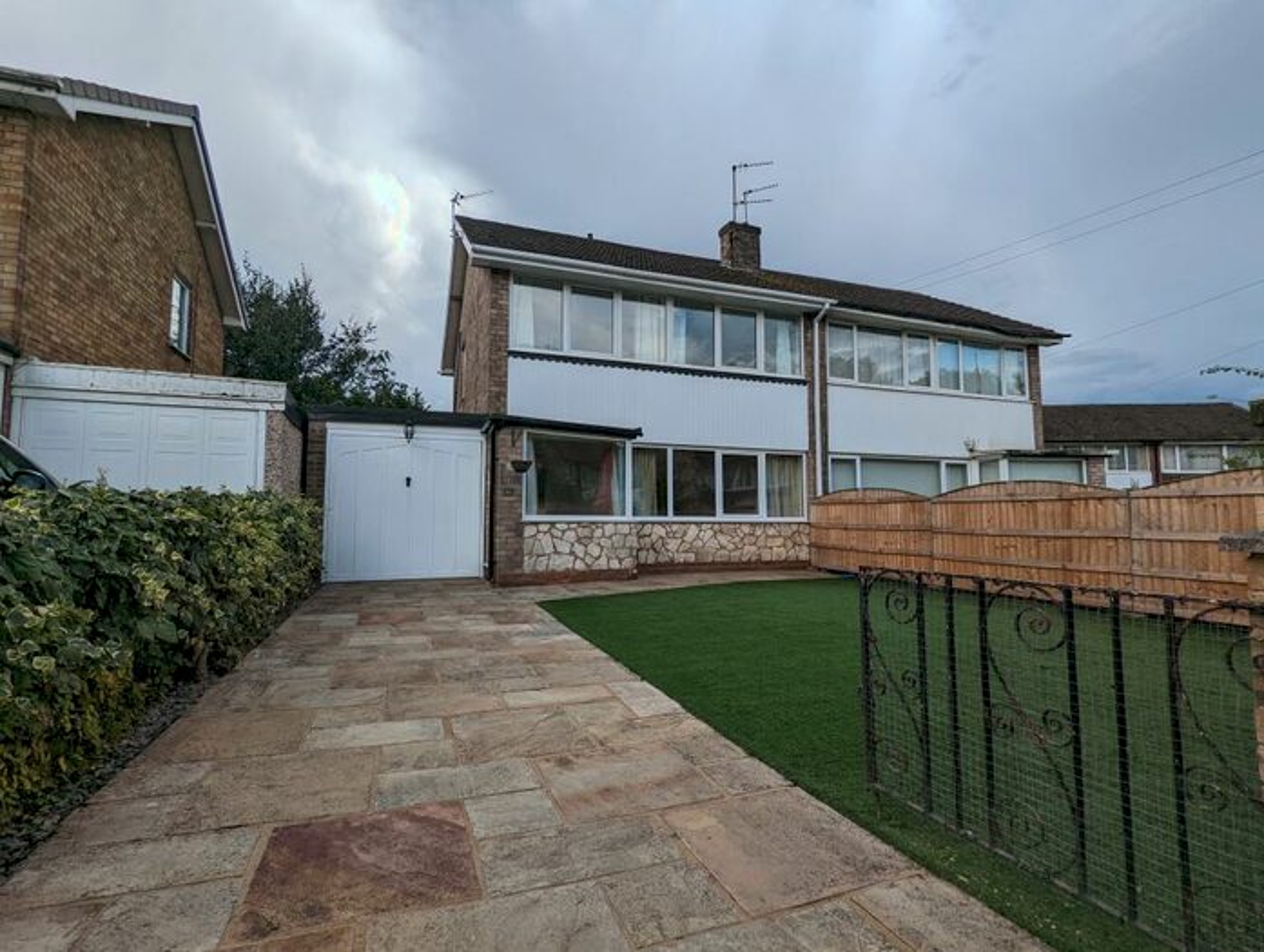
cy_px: 476
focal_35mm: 16
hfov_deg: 94.4
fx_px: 585
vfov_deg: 78.3
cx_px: 632
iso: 51
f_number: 2.2
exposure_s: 1/1754
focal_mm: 2.35
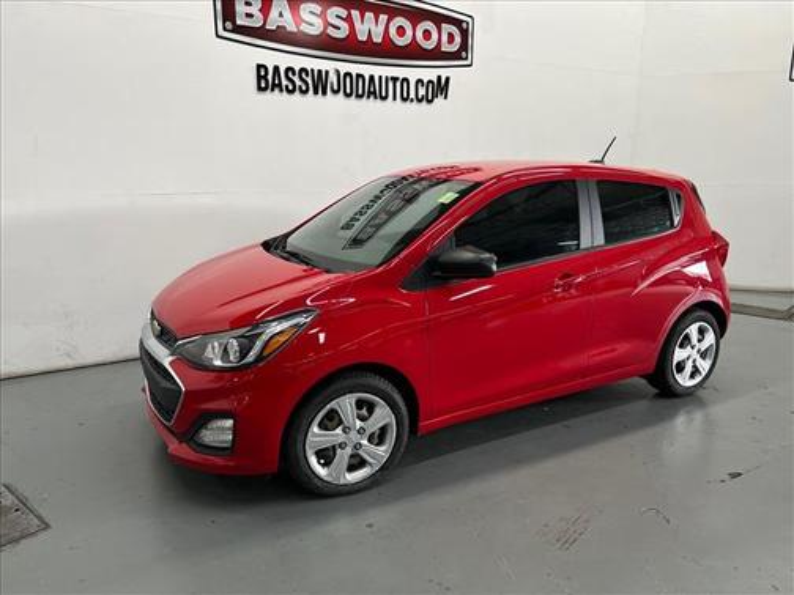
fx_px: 596
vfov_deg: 53.1
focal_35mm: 26
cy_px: 298
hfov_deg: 67.3
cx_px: 397
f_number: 1.5
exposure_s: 1/120
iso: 64
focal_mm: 5.7
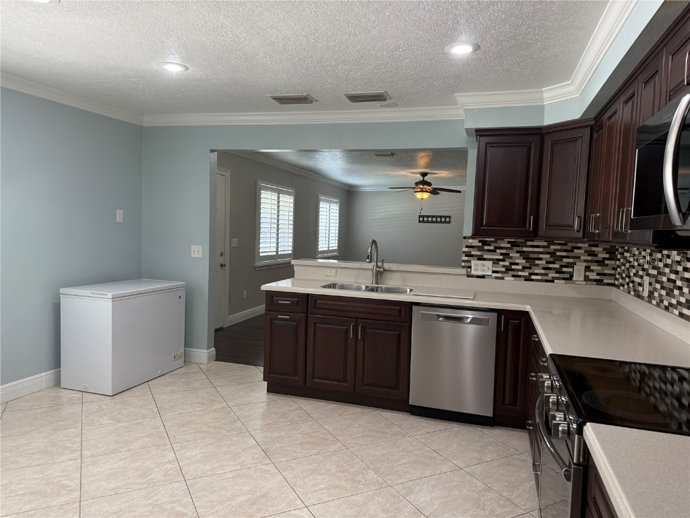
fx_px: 478
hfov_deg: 71.6
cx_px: 345
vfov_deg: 56.8
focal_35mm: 24
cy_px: 259
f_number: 1.78
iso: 200
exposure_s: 1/120
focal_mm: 6.76
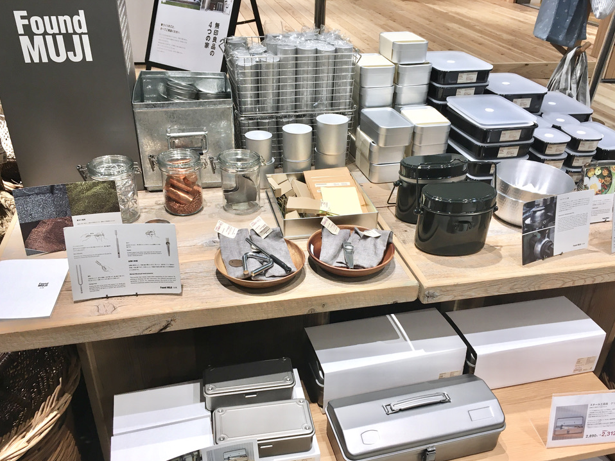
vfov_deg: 45.4
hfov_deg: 58.3
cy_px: 246
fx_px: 551
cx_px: 319
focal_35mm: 31
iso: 25
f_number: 2.2
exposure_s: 1/40
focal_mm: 4.15
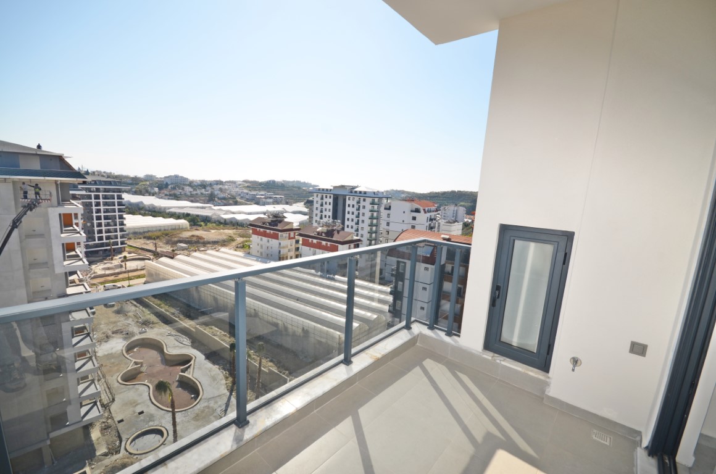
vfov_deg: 77.1
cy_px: 237
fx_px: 298
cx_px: 358
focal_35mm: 15
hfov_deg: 100.5
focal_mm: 10
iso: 100
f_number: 8
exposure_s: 1/250
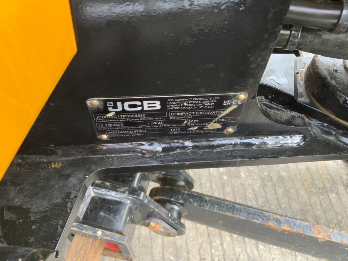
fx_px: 292
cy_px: 130
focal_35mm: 29
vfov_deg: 48.2
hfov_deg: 61.7
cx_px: 174
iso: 64
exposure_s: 1/90
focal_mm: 3
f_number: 1.8
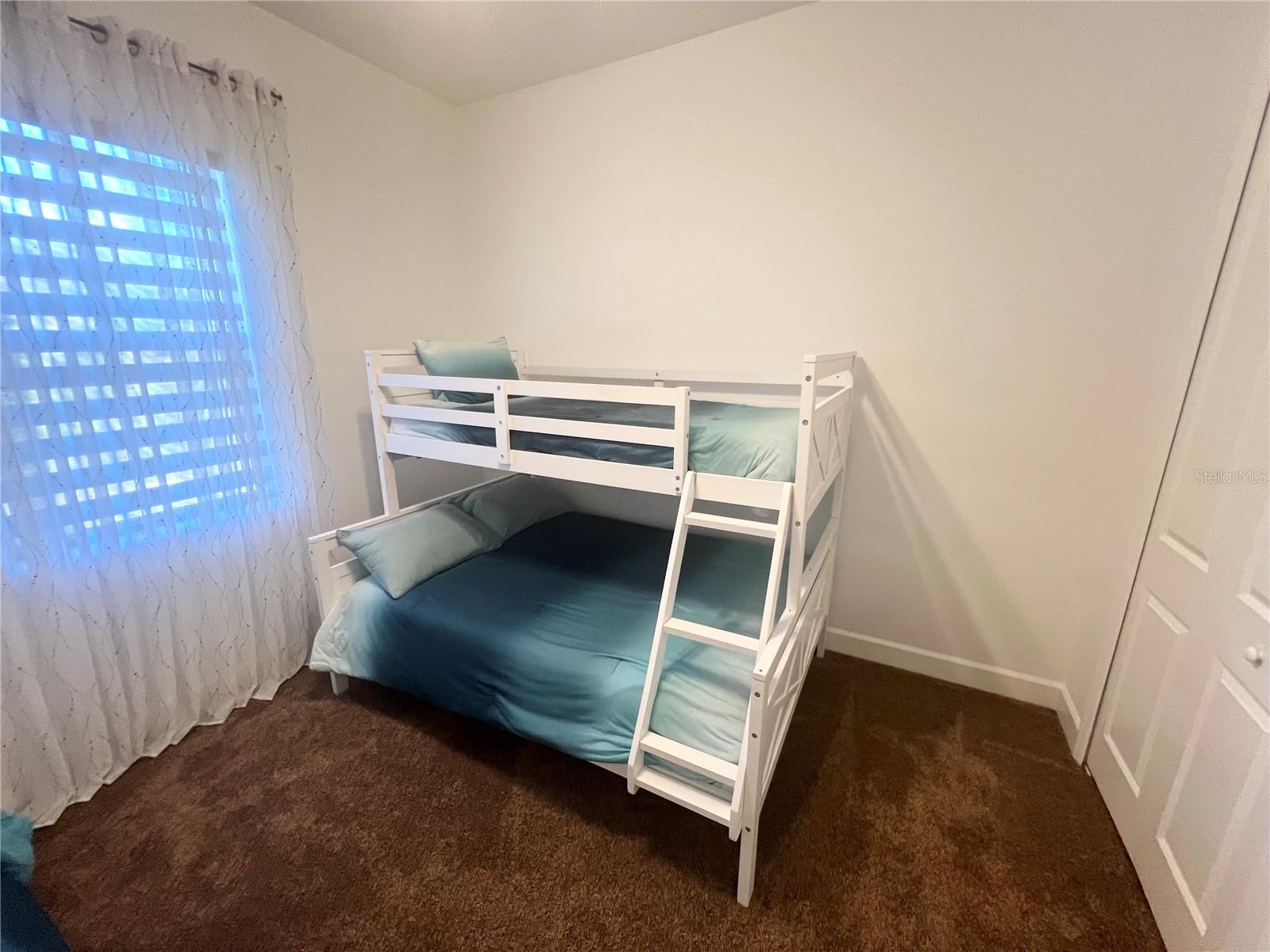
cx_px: 635
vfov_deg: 89.9
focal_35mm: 13
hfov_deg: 106.2
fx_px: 477
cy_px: 476
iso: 250
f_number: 1.8
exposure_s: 1/60
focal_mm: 1.57
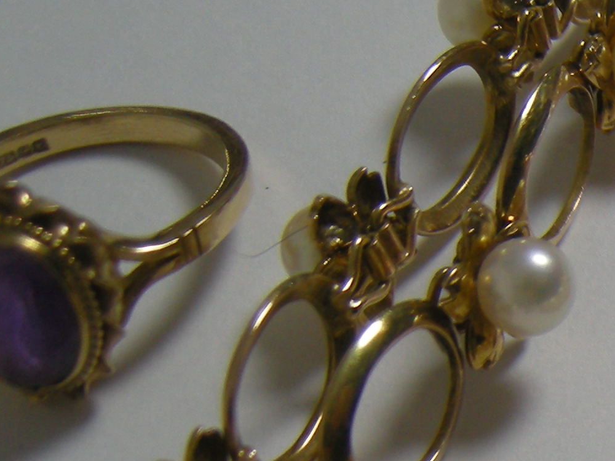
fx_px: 2487
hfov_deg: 13.1
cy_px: 519
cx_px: 990
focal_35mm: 140
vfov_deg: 10.5
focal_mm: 7.5
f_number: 2.7
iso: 64
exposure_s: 1/63
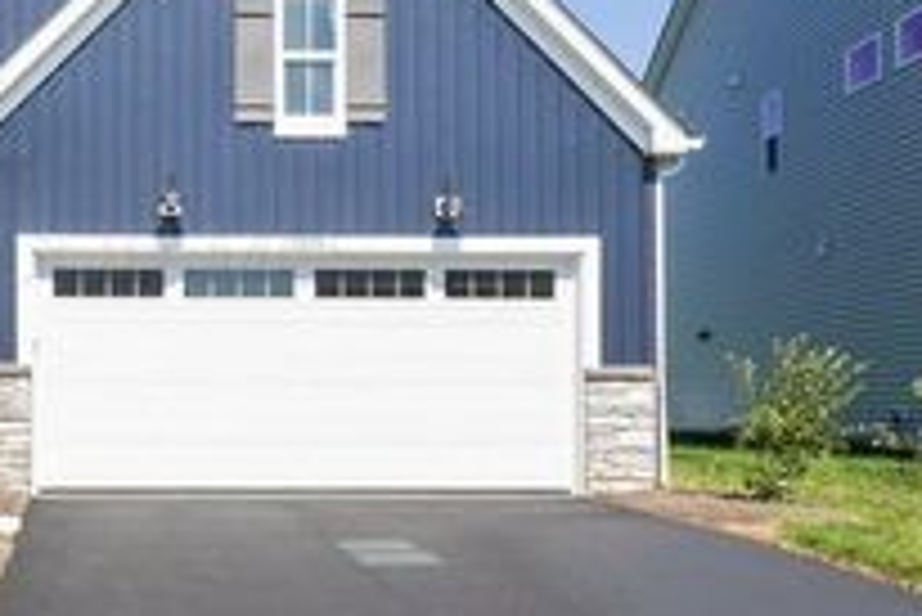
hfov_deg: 45.1
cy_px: 254
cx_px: 148
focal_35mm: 40
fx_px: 1031
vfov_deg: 33.2
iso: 100
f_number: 11
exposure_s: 1/160
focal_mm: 11
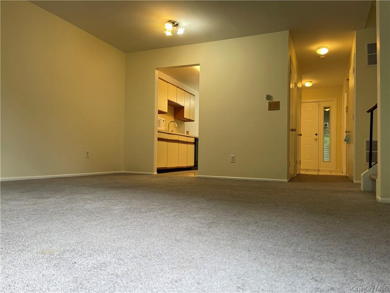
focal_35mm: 26
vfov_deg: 53.1
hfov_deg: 67.3
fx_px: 293
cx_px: 195
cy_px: 146
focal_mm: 5.1
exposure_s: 1/121
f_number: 1.6
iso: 64
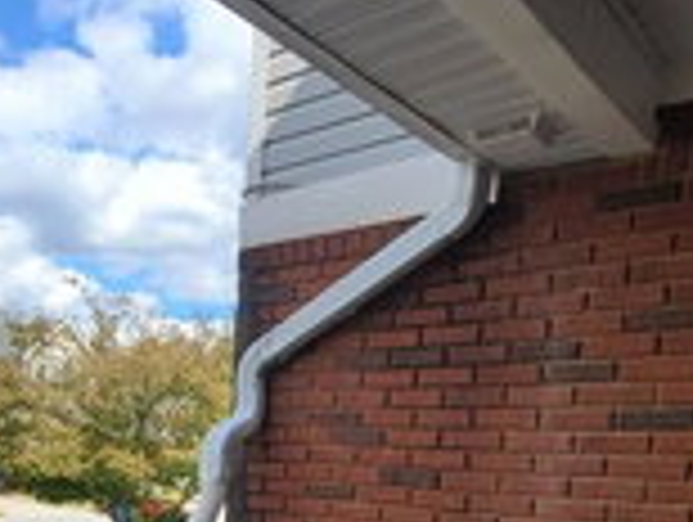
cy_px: 526
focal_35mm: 36
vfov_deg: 35.7
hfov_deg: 48.1
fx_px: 722
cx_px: 128
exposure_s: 1/941
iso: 50
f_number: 2.2
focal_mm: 2.2
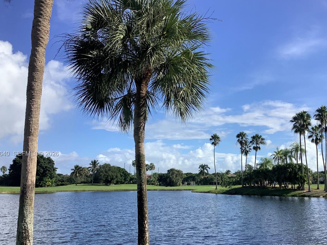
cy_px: 154
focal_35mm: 40
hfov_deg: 46.7
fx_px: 378
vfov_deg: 35.7
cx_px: 187
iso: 25
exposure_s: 1/1538
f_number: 2.4
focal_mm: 3.3
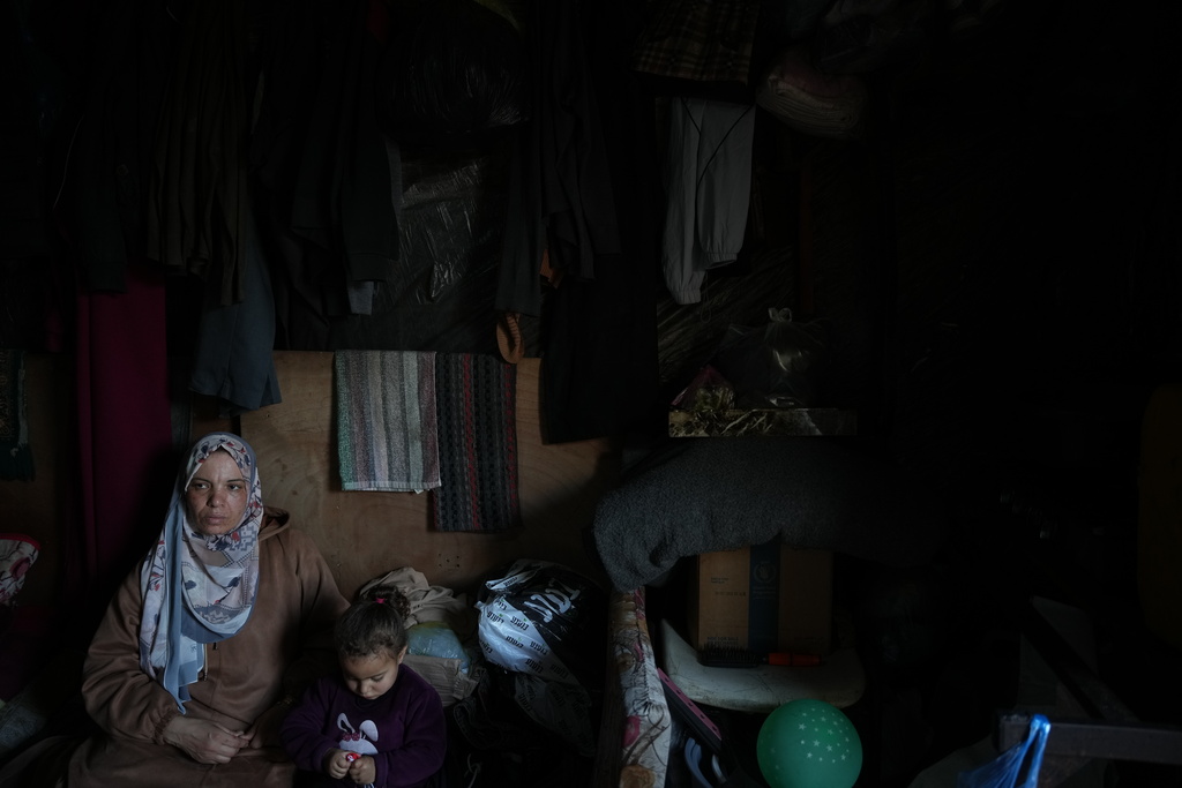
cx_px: 591
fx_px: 788
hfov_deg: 73.7
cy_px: 394
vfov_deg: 53.1
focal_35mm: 24
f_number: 2.8
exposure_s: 1/100
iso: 800
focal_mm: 24
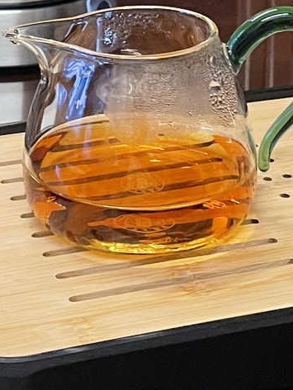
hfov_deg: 13.4
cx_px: 94
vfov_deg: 16.9
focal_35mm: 110
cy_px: -106
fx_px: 1241
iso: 320
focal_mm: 4.2
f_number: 1.6
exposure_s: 1/50
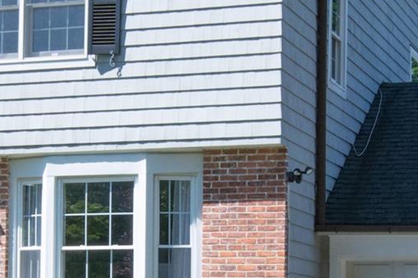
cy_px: 204
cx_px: 108
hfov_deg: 18.0
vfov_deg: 12.1
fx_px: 1311
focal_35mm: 113
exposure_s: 1/320
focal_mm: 19
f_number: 14
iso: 640
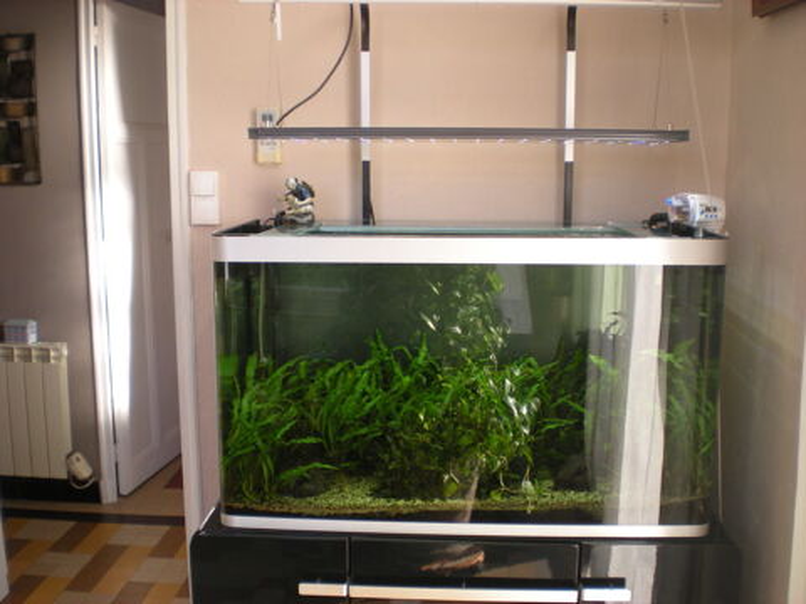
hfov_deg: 49.0
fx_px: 885
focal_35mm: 38
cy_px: 302
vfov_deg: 37.7
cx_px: 403
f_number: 3.1
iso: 91
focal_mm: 6.3
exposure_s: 1/59.8
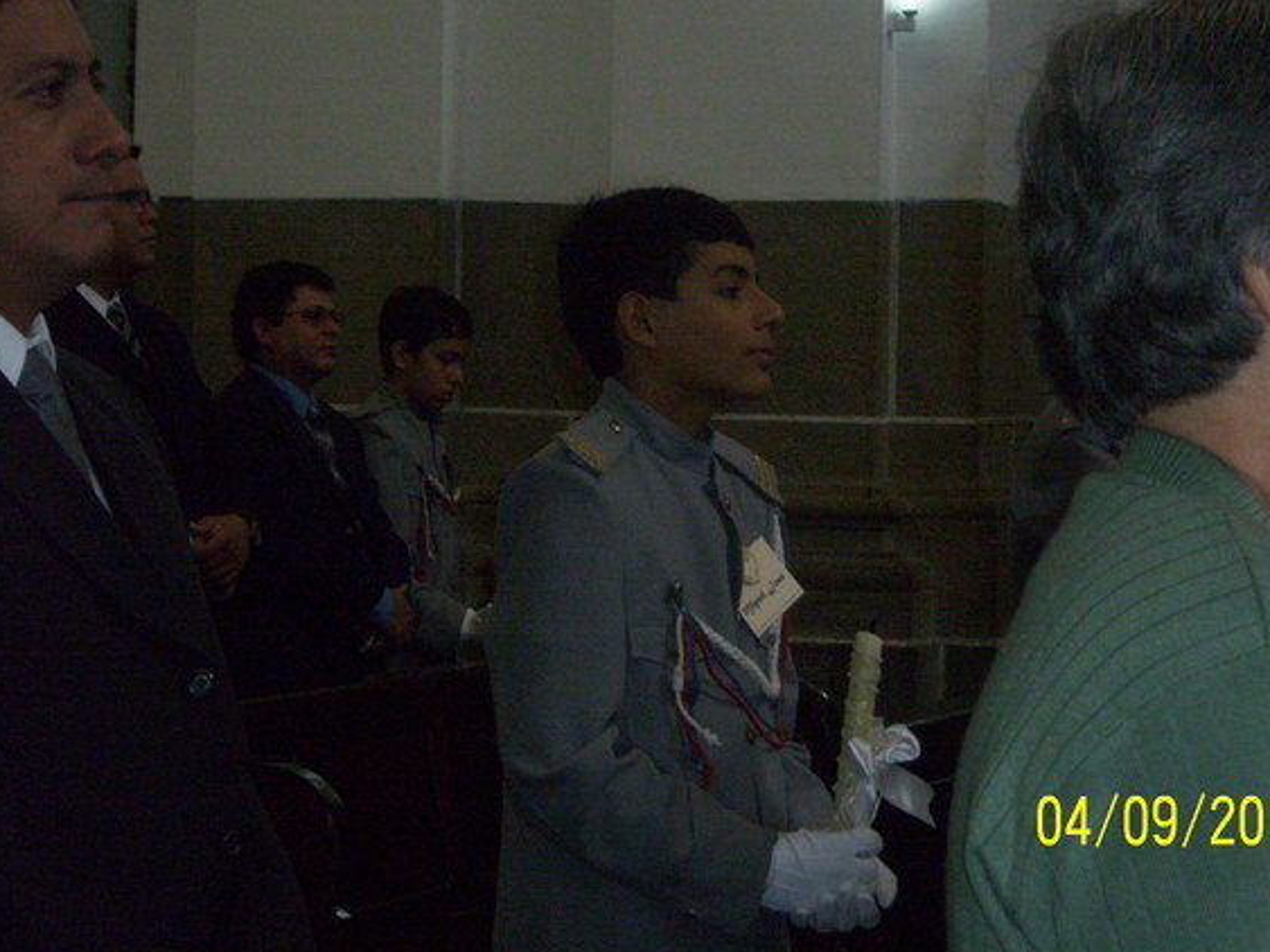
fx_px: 4255
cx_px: 674
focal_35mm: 116
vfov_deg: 12.8
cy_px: 415
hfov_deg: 17.0
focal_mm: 17.1
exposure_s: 1/60
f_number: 5.6
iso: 400
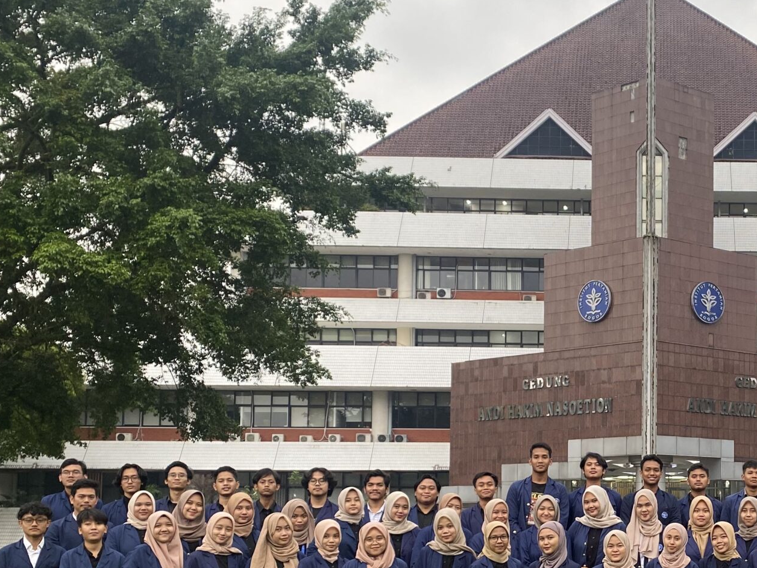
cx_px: 688
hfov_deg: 34.1
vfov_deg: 27.1
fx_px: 1159
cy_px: 440
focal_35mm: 53
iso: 64
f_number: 1.8
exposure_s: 1/121
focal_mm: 4.25
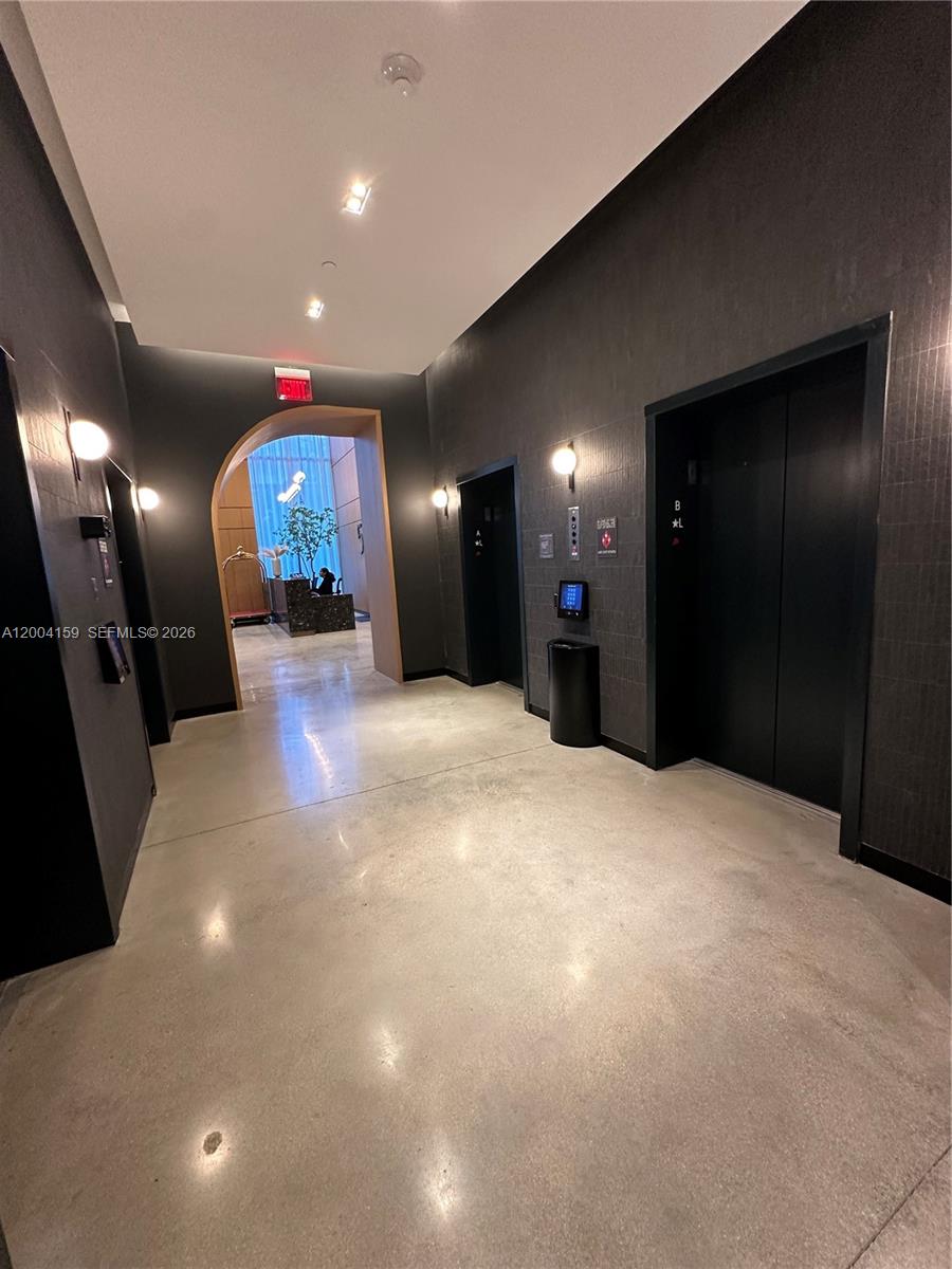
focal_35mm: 14
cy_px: 634
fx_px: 513
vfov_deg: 102.1
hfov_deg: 85.7
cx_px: 476
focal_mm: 2.22
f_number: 2.2
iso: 250
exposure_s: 1/60
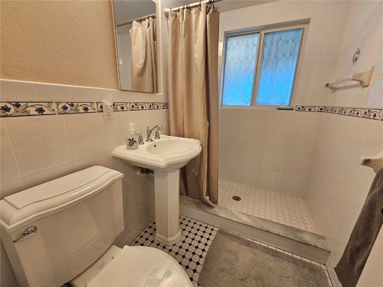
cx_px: 192
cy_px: 144
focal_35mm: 13
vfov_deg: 89.9
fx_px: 144
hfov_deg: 106.2
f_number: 2.2
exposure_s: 1/60
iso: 80
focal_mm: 2.2
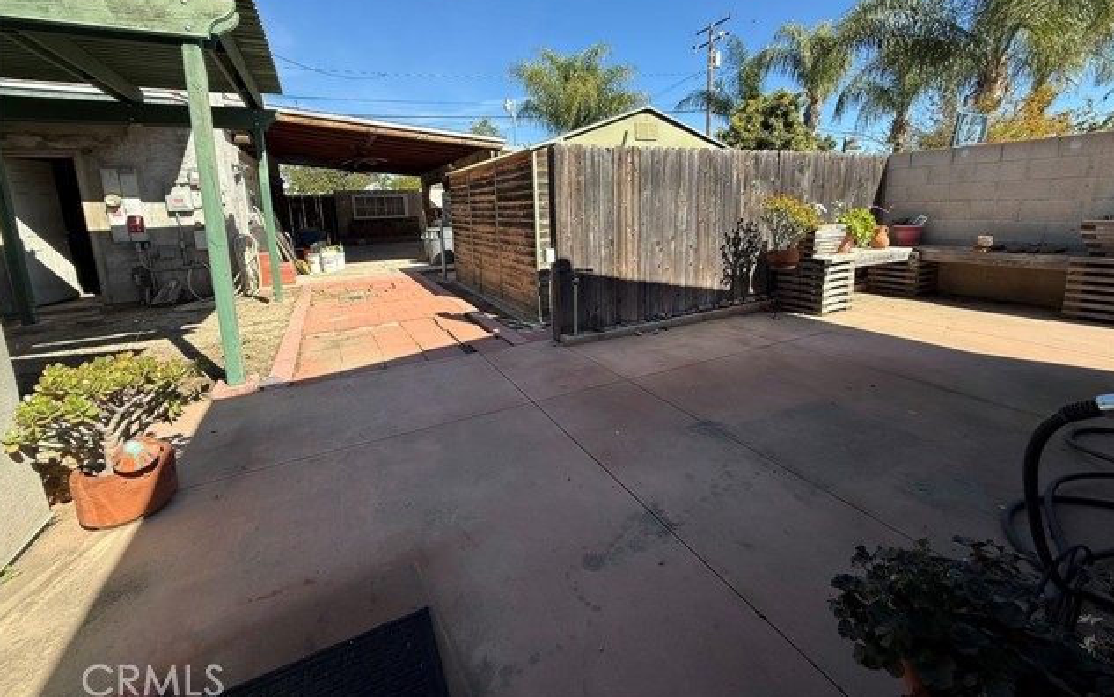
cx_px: 556
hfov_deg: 101.4
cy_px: 283
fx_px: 456
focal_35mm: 15
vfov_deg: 74.1
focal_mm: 2.22
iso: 50
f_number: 2.2
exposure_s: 1/888
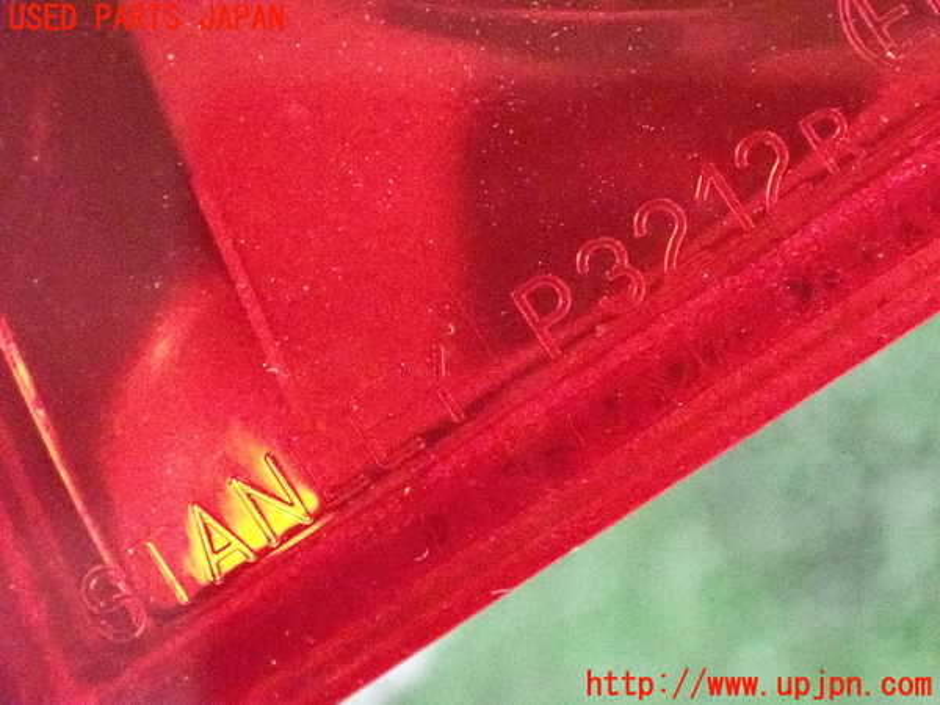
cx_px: 470
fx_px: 2716
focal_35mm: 100
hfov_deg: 19.6
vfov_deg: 14.8
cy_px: 352
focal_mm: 18
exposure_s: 1/125
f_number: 4.9
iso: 10000
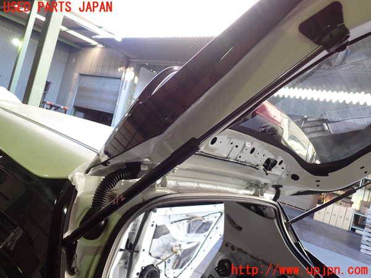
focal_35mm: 30
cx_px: 186
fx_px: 322
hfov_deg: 60.0
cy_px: 139
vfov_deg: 46.8
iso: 200
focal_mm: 5.4
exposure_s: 1/60
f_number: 2.3
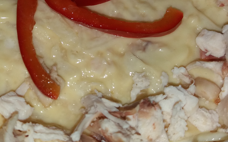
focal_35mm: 62
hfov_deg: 32.5
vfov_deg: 20.7
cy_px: 29
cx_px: 65
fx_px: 385
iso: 64
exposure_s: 1/738
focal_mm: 3.7
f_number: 1.9
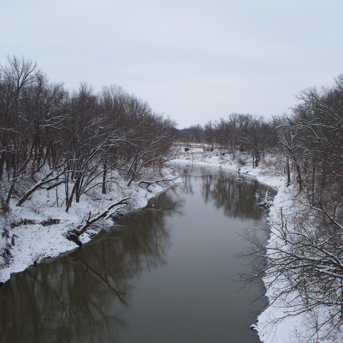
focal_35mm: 43
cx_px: 205
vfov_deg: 39.2
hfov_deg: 39.0
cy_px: 170
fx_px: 482
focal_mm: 7.54
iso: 64
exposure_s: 1/320
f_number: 5
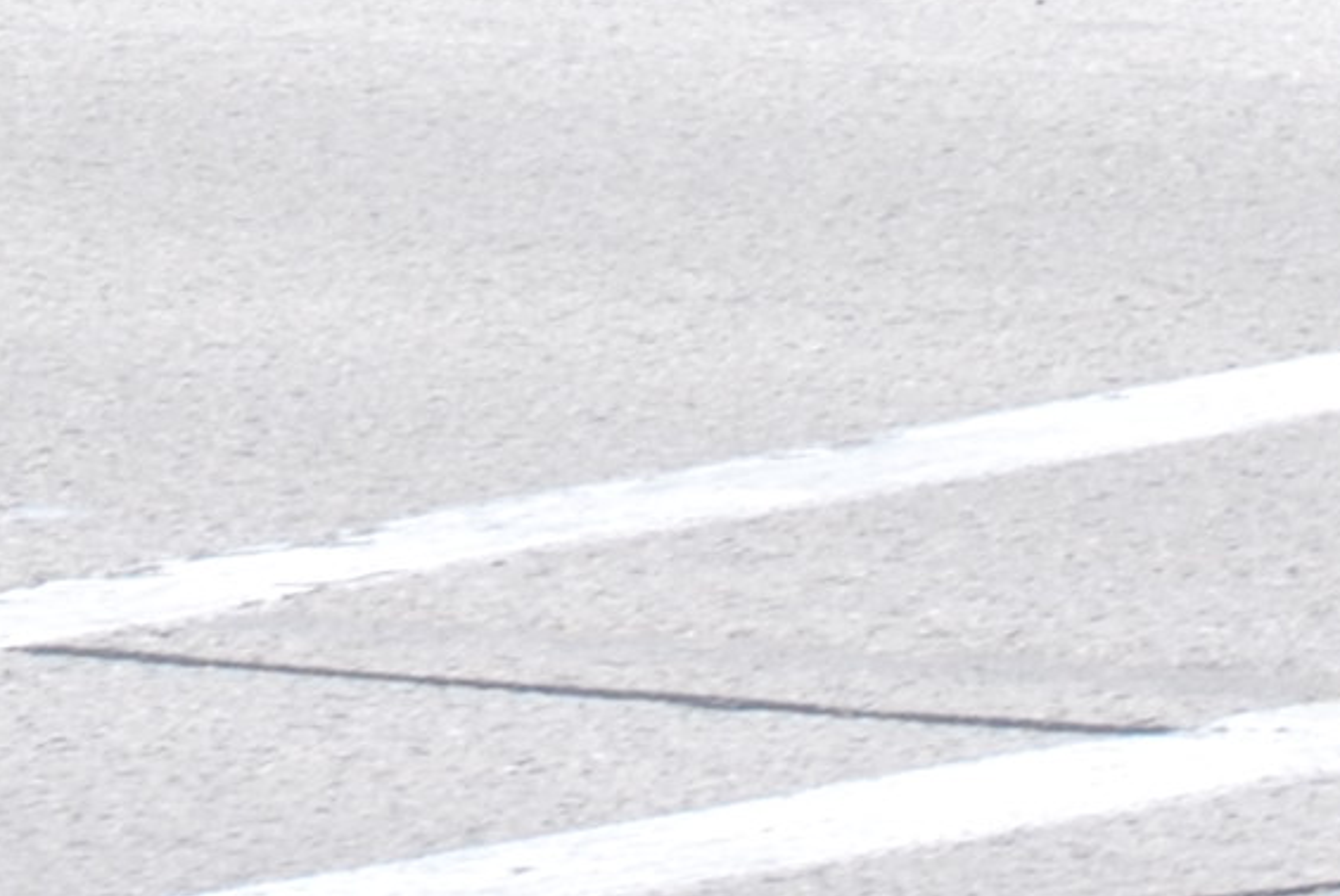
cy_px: -1740
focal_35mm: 565
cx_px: -825
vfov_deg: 2.4
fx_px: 21068
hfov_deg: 3.6
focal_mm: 55
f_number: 7.1
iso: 100
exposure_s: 1/200
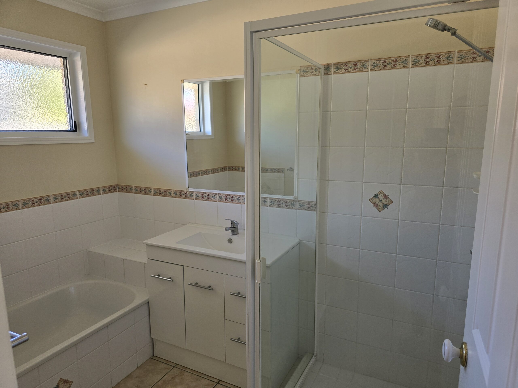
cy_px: 194
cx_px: 259
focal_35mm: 23
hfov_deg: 73.9
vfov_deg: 58.9
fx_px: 344
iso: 80
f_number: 1.7
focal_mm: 6.3
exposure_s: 1/180
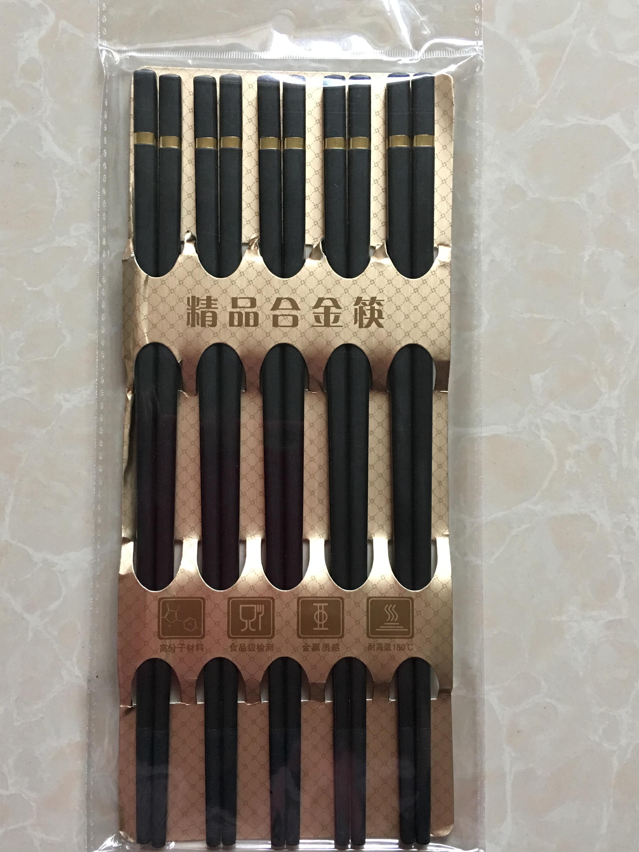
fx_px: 911
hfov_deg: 38.6
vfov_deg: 50.1
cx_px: 291
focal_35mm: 37
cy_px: 420
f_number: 2.2
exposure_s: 1/17
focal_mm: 4.15
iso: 100
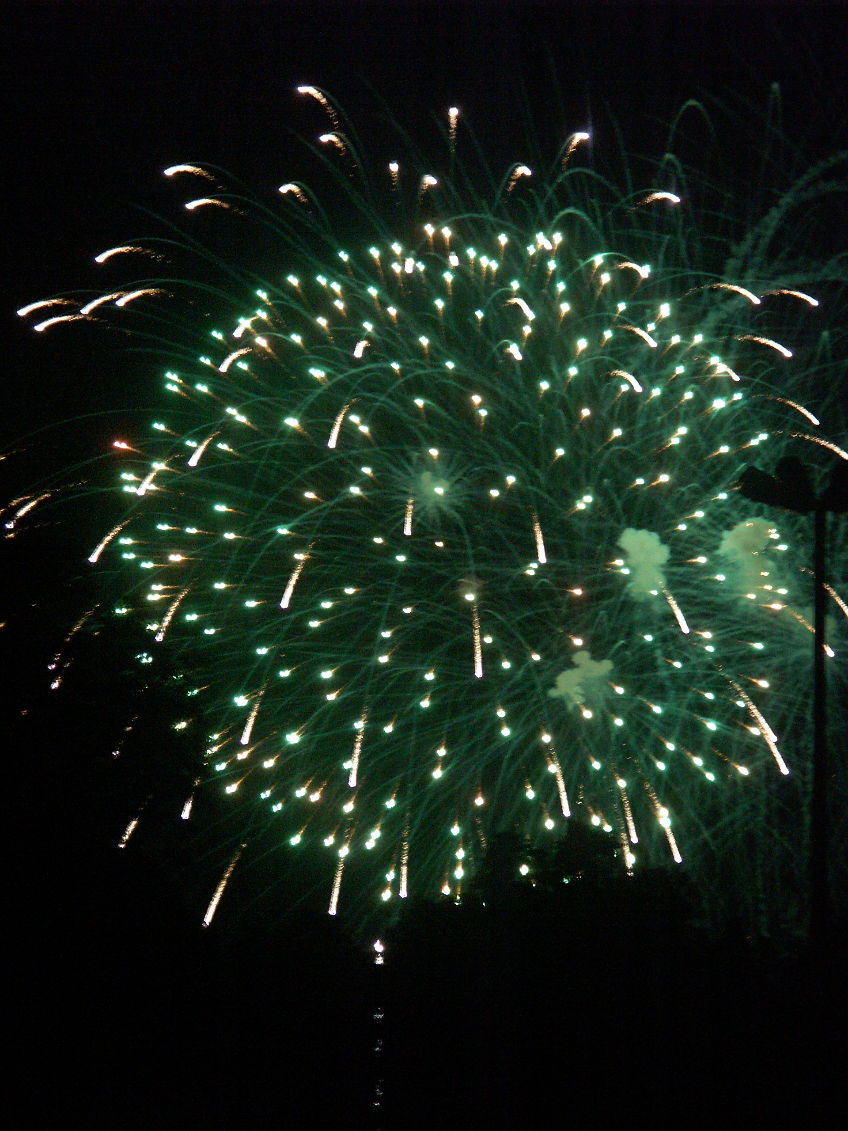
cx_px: 424
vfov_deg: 9.9
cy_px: 566
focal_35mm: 199
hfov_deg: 7.5
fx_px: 6500
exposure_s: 1/25
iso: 400
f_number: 3.5
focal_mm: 50.48
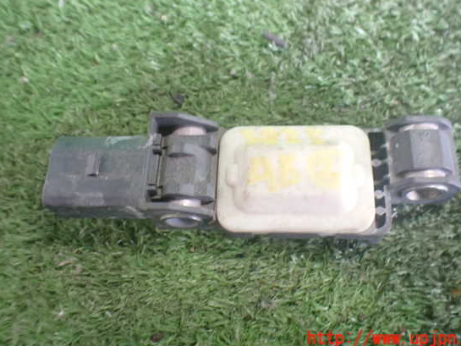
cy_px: 159
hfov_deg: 55.3
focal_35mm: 33
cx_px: 244
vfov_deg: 42.9
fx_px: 440
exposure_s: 1/50
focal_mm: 5.4
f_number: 2.3
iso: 800
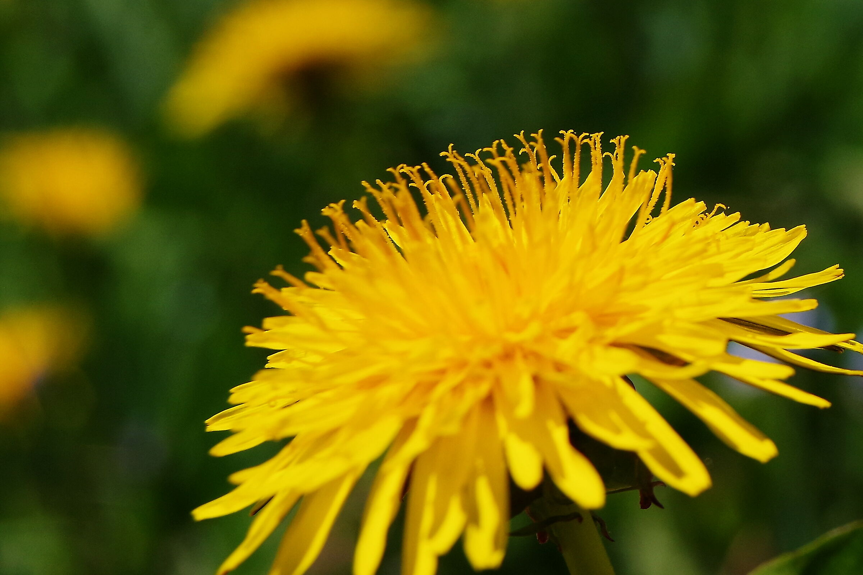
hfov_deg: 54.4
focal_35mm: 35
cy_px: 288
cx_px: 432
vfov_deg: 37.9
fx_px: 839
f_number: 11
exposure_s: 1/2000
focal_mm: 35
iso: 800
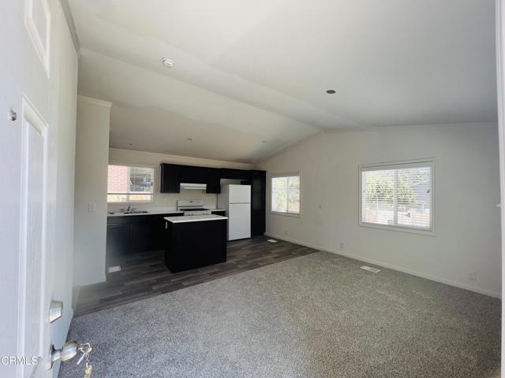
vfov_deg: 89.9
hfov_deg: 106.2
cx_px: 252
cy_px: 189
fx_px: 190
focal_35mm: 13
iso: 32
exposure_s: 1/99
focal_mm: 1.57
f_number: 1.8
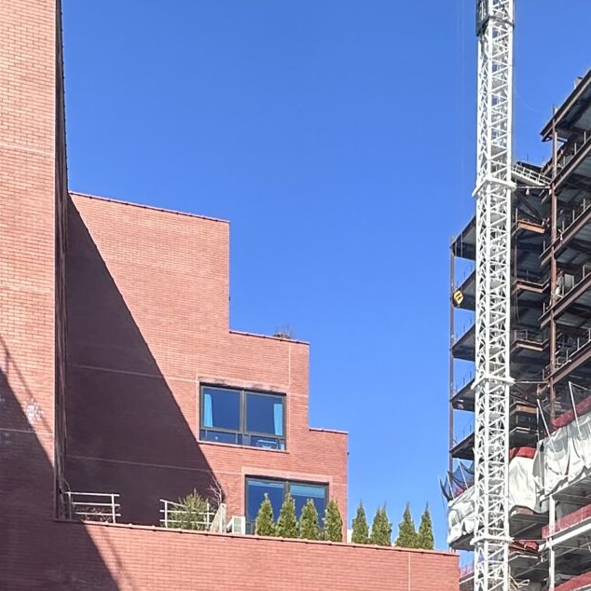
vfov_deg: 27.6
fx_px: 966
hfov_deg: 33.6
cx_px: 407
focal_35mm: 50
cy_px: 790
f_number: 2.2
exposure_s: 1/1082
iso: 40
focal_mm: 2.22
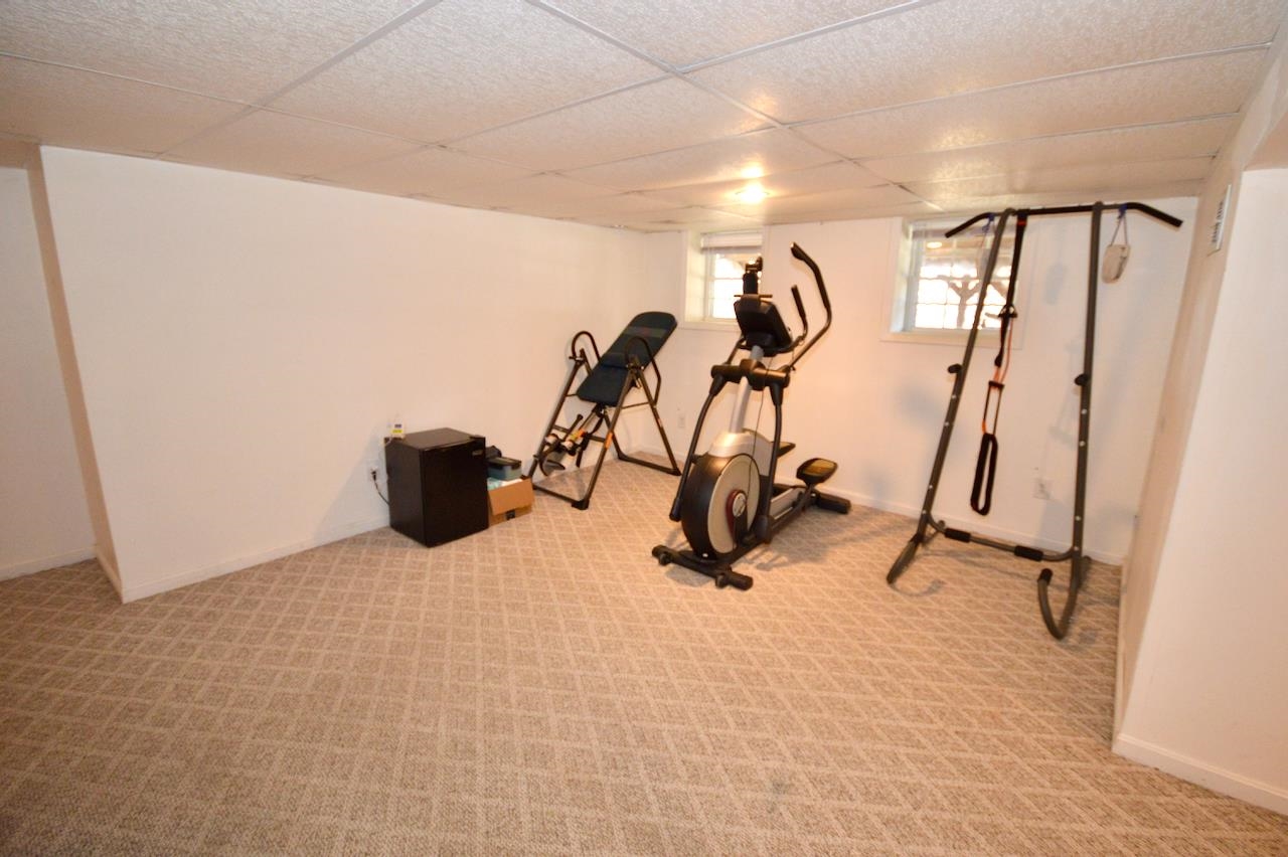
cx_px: 644
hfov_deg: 100.4
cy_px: 428
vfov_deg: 77.3
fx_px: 536
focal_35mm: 15
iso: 1250
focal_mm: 10
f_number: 4
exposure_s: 1/60
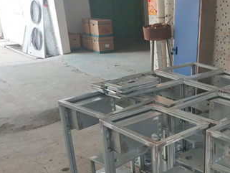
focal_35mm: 56
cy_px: 130
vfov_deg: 25.8
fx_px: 372
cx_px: 205
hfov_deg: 32.7
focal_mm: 3.95
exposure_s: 1/100
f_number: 1.8
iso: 211
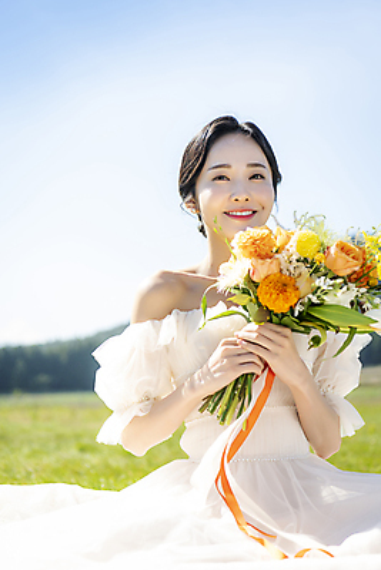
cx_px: 190
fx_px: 1110
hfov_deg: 19.5
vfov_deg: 28.8
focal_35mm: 70
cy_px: 285
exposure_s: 1/500
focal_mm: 70
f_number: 4
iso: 125
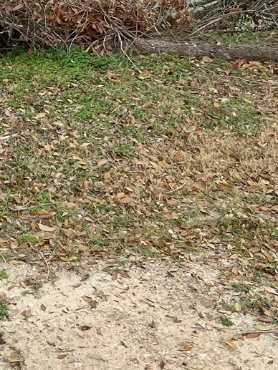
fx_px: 1102
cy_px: -82
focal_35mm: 103
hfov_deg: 13.7
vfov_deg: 18.1
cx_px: -110
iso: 32
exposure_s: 1/1182
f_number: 1.8
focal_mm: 4.25
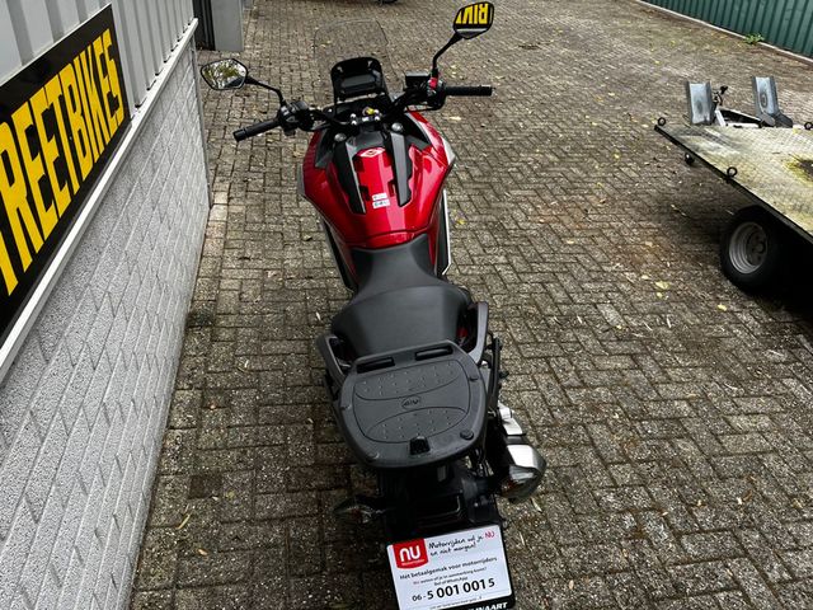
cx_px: 406
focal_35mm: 26
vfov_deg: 53.1
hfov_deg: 67.3
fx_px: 611
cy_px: 305
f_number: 1.6
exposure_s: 1/122
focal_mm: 5.1
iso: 50
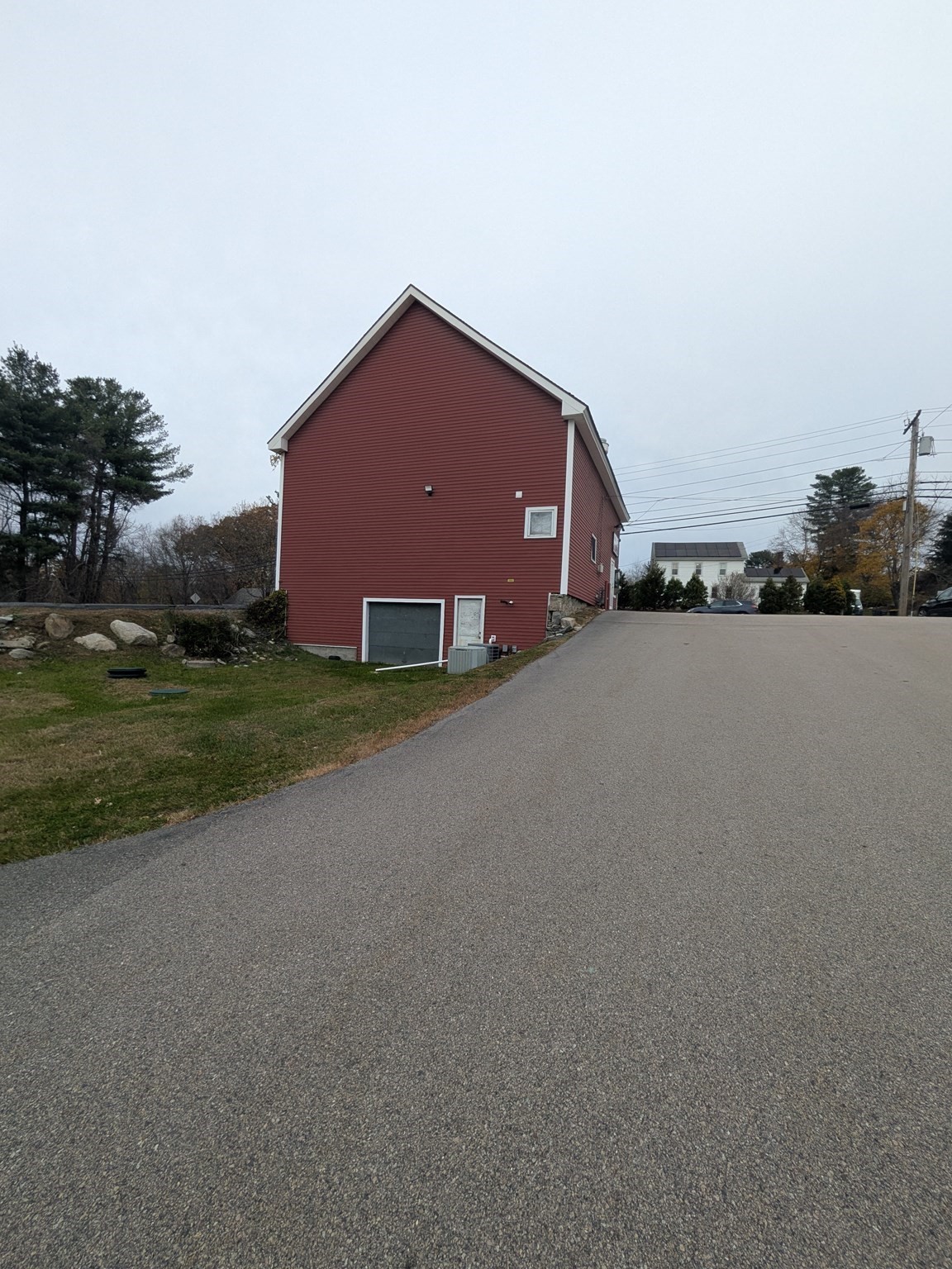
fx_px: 513
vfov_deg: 102.1
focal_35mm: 14
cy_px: 634
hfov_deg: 85.7
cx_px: 476
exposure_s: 1/202
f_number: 2.2
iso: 50
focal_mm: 1.83
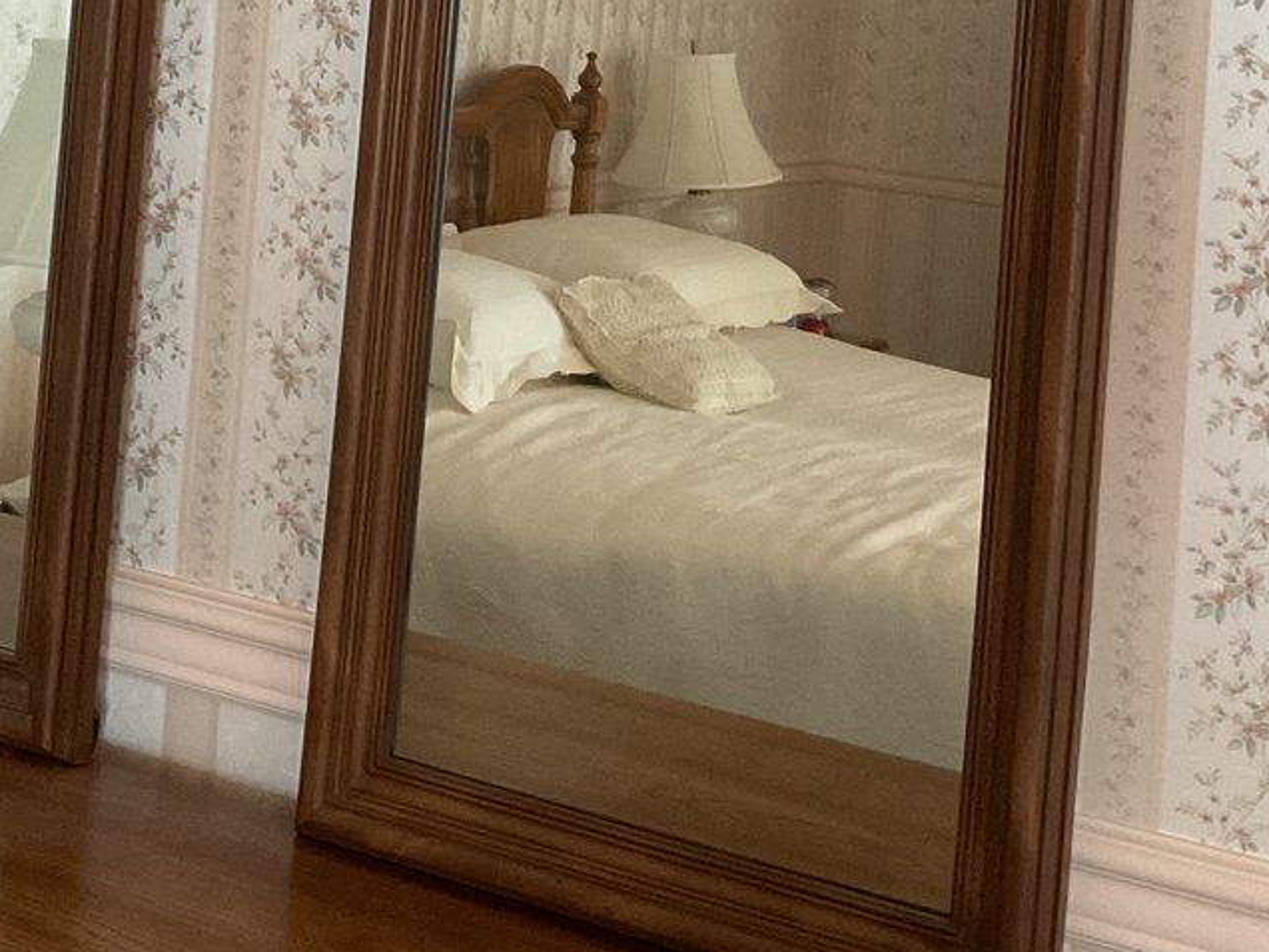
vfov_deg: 20.1
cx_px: 484
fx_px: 2529
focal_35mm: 69
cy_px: -163
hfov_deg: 28.1
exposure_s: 1/60
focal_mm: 3
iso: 200
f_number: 1.8
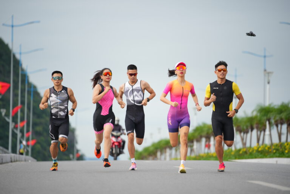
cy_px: 97
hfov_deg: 10.3
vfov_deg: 6.9
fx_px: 1611
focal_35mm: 200
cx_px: 145
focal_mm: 200
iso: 200
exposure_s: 1/1600
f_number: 2.8
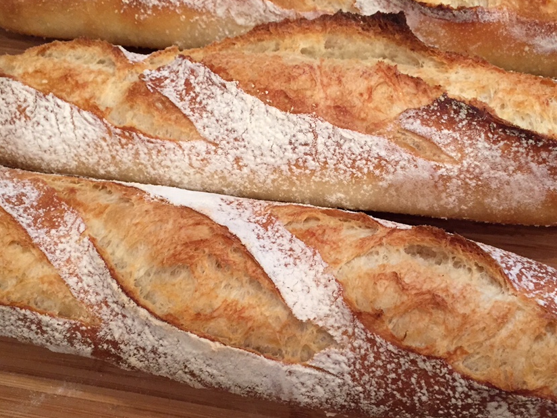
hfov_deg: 42.0
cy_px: 187
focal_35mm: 45
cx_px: 312
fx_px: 724
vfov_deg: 32.2
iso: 160
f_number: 2.2
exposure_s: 1/33
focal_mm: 4.15
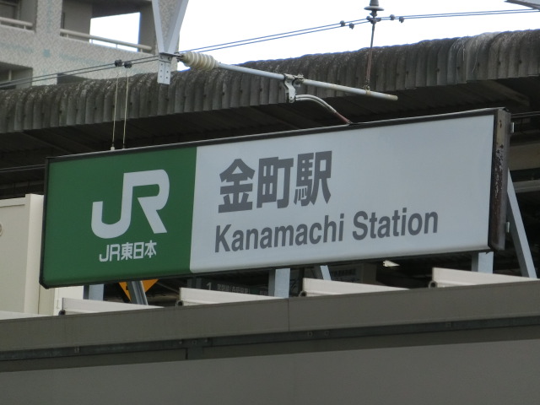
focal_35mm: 393
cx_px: 270
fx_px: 6131
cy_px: 202
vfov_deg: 3.8
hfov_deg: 5.0
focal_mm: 70.1
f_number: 5.7
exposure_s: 1/400
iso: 500
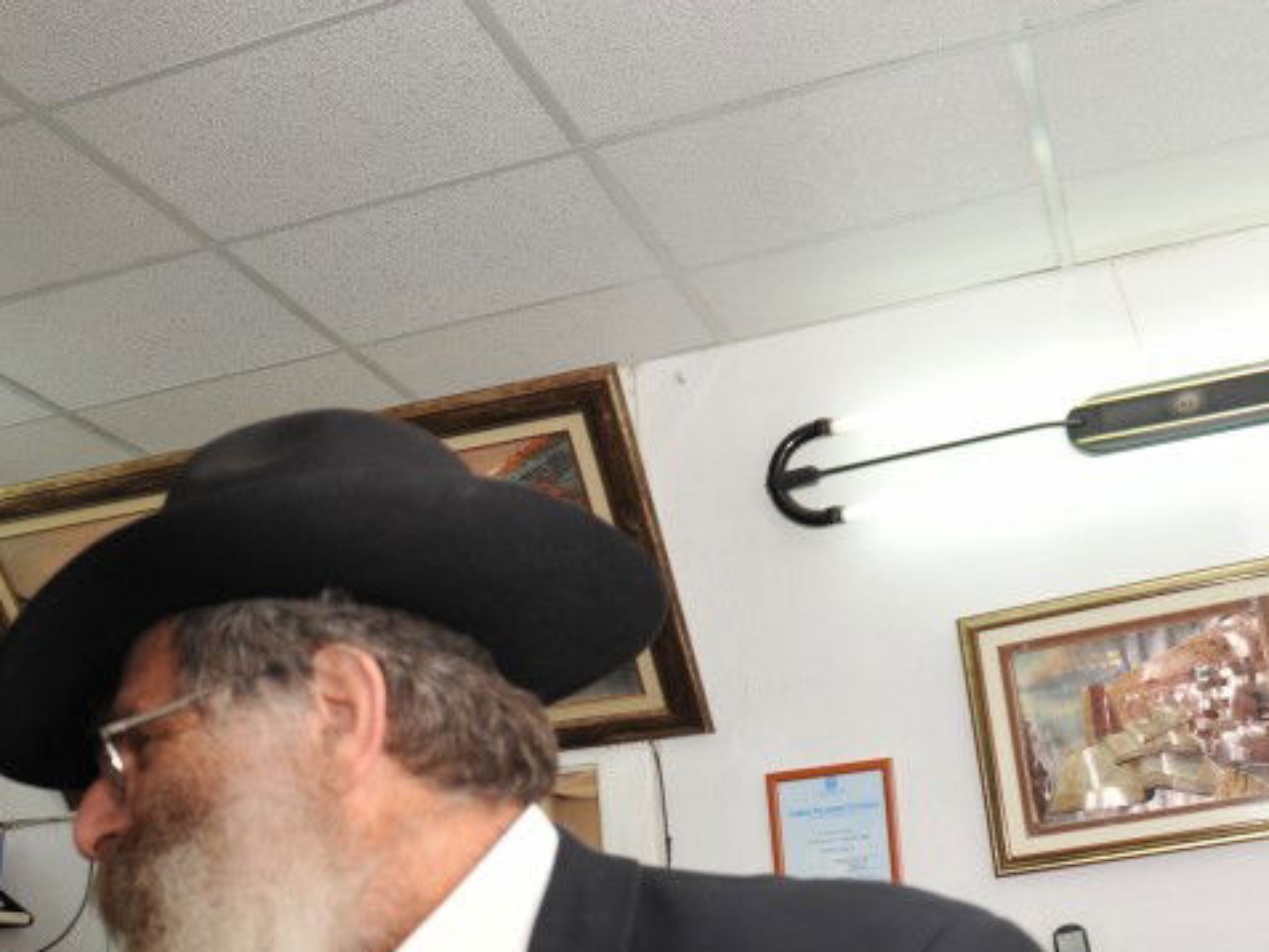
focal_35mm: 58
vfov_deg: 24.0
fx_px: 2127
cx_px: 19
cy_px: 989
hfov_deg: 31.0
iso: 400
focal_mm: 24
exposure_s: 1/160
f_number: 5
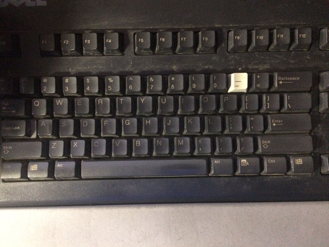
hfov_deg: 61.7
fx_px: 276
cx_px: 164
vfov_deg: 48.2
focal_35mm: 29
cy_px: 124
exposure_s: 1/15
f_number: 2.2
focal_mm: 4.15
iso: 800
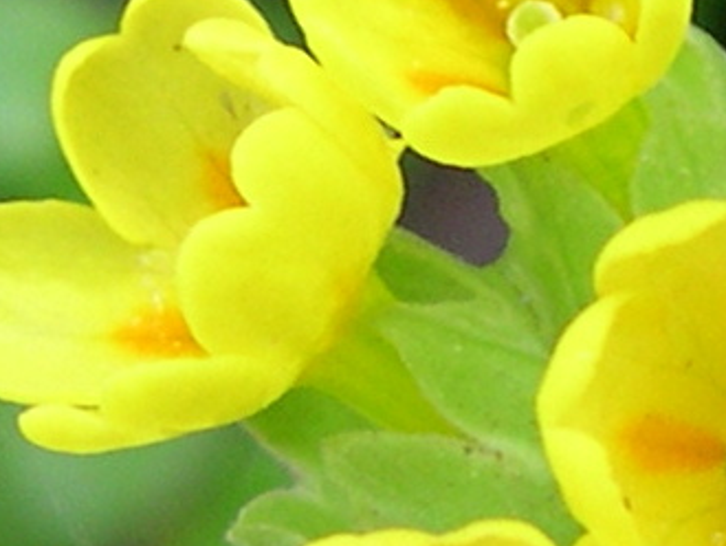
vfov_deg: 9.2
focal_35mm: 161
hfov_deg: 11.9
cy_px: 495
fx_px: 3379
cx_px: 966
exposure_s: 1/34
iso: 100
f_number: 2.8
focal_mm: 8
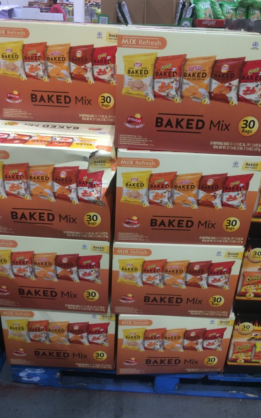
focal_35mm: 31
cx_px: 128
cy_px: 210
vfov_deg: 61.2
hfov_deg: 40.6
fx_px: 353
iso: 100
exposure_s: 1/30
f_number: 2.2
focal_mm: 4.15
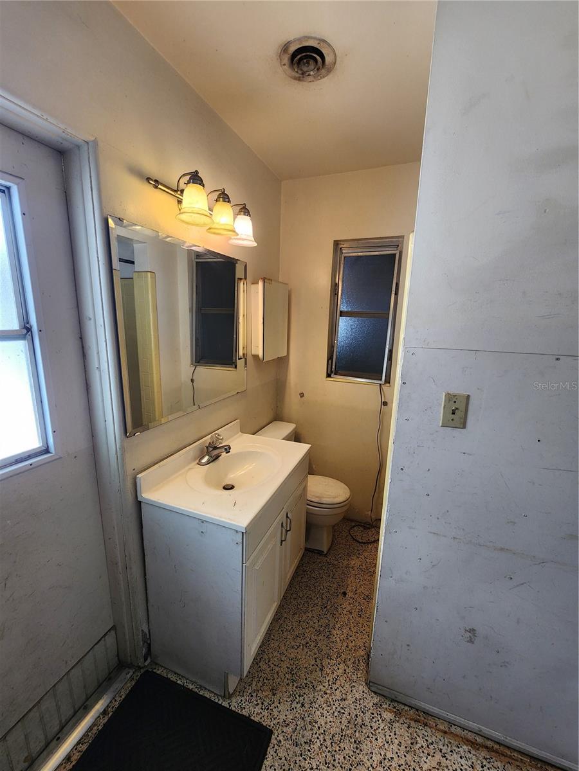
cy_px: 386
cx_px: 290
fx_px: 290
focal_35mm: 13
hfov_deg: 89.9
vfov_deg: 106.2
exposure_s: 1/60
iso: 200
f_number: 2.2
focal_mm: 2.2
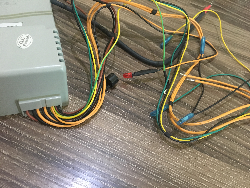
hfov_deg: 61.7
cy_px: 94
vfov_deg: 48.2
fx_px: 209
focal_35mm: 29
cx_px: 125
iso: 400
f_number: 2.2
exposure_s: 1/17
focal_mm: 4.15
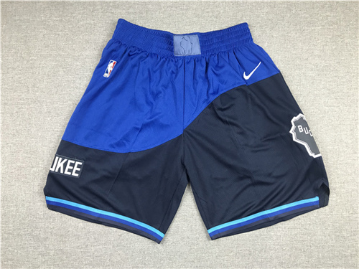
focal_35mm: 28
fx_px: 290
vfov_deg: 49.7
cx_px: 180
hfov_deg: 63.4
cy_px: 134
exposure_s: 1/25
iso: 40
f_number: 1.8
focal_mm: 3.99
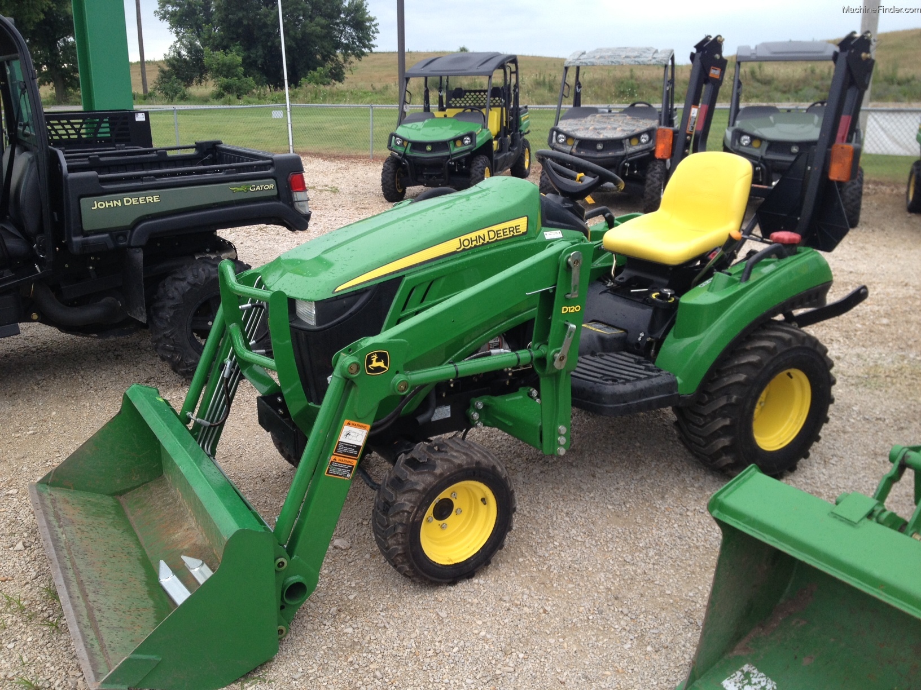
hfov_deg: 52.6
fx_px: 931
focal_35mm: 35
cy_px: 345
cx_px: 460
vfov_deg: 40.7
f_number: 2.4
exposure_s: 1/155
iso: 50
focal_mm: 4.28
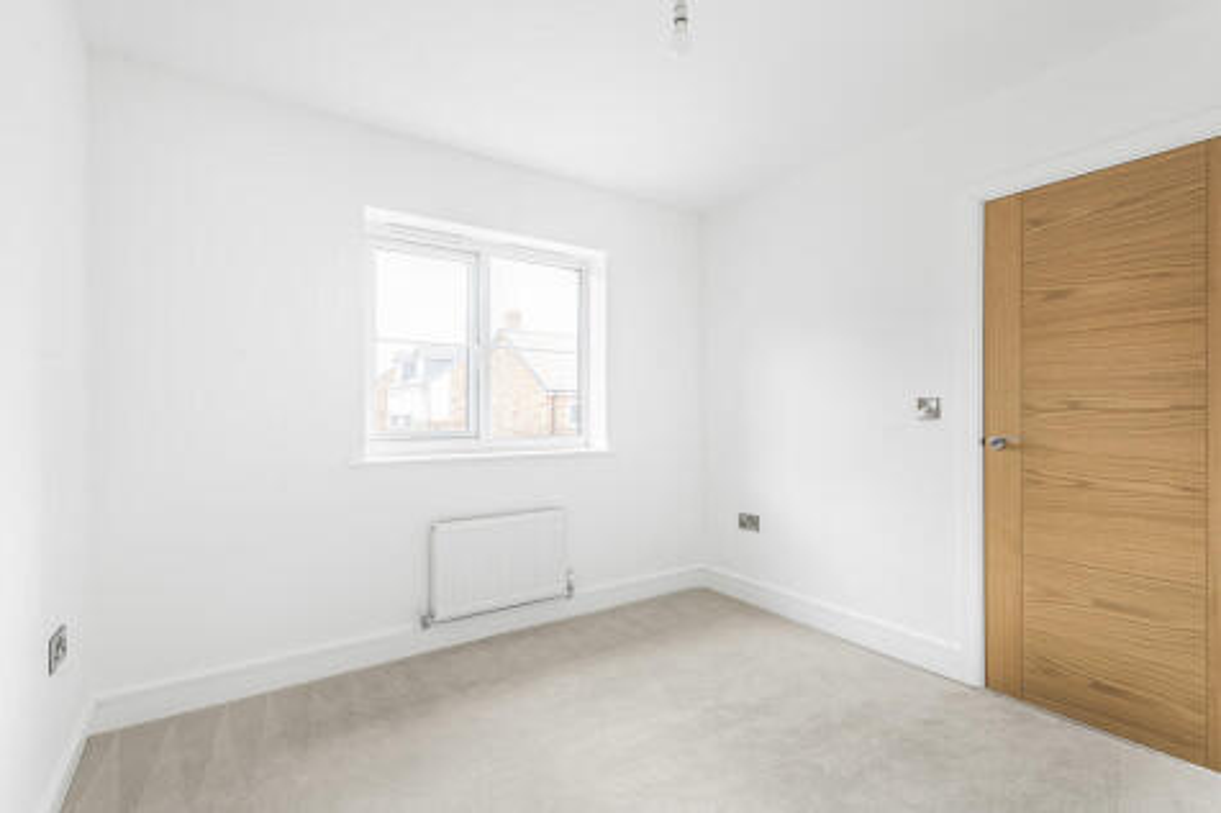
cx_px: 610
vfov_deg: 73.7
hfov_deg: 96.8
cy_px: 406
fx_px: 542
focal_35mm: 16
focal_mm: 16
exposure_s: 1/10
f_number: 8
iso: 200
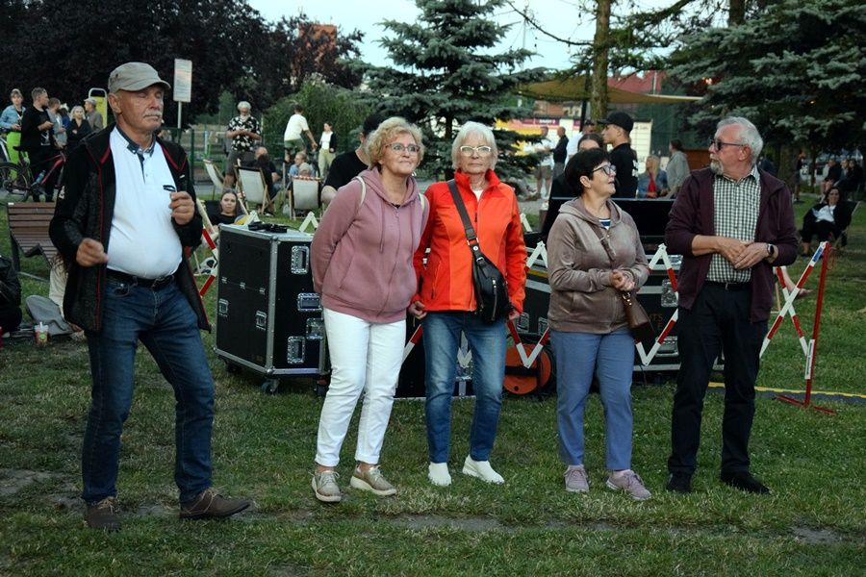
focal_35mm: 68
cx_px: 433
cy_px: 288
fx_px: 1624
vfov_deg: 20.2
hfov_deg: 29.9
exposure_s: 1/160
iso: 3600
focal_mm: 45
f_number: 4.8
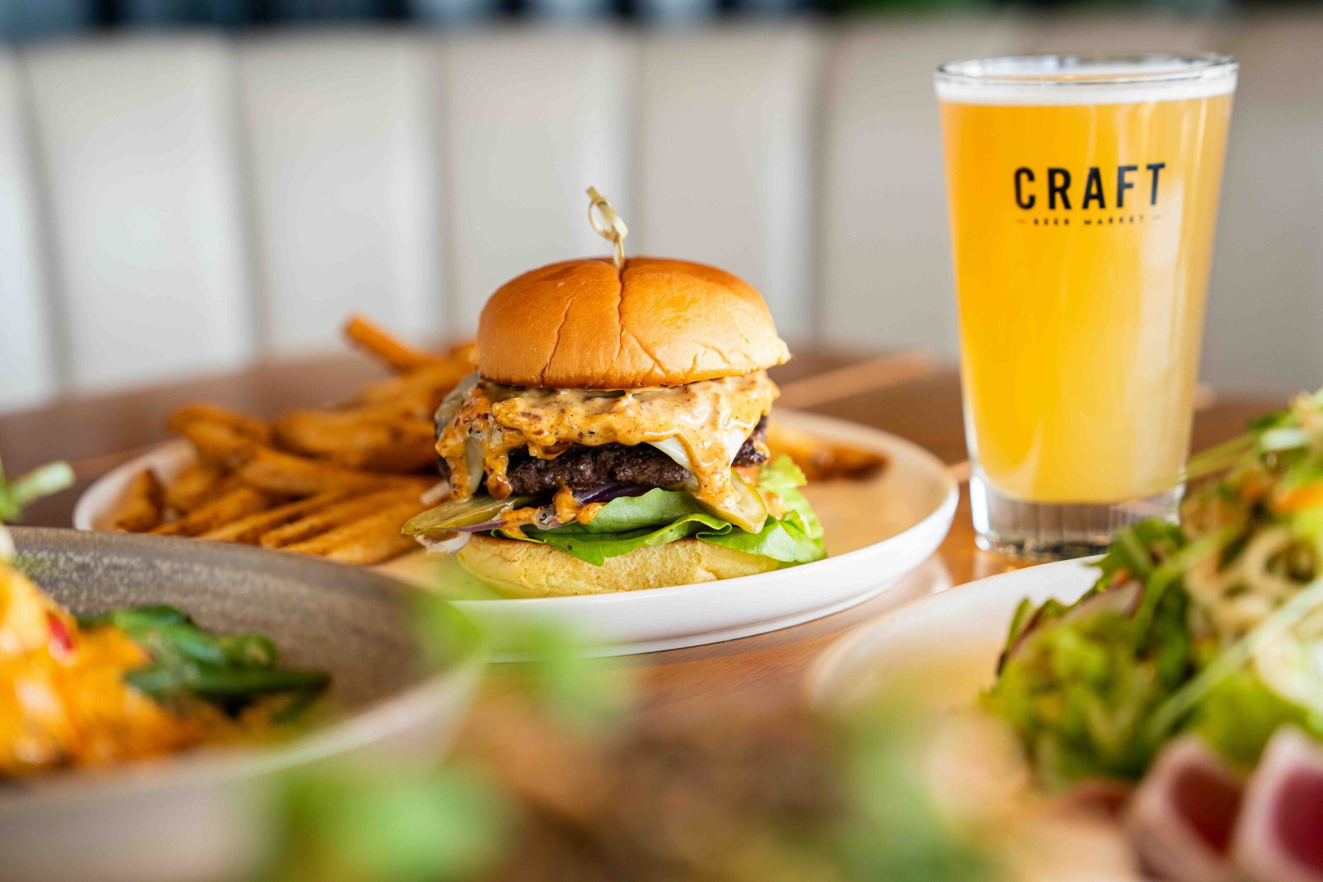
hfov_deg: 28.8
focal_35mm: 70
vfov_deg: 19.5
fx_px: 2572
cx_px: 662
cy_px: 441
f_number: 2.8
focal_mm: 70
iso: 400
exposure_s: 1/250
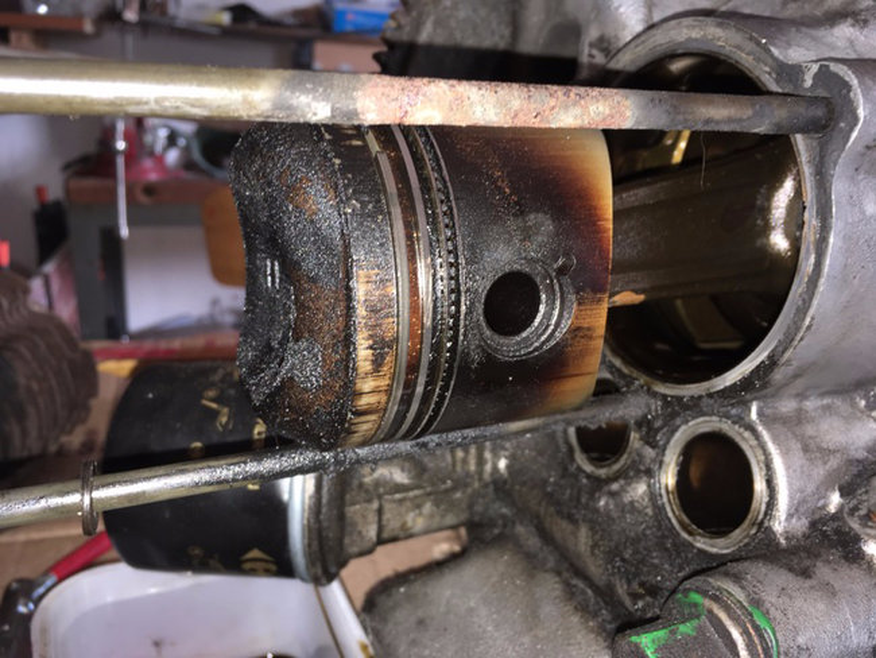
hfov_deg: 61.6
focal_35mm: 29
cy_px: 329
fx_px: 734
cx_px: 438
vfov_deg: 48.3
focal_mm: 4.15
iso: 32
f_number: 2.2
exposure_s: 1/20
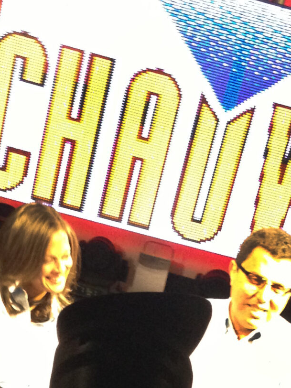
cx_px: 122
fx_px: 1166
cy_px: 549
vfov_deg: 17.4
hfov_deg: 14.2
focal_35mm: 104
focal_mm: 4.13
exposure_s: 1/20
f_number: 2.4
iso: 320
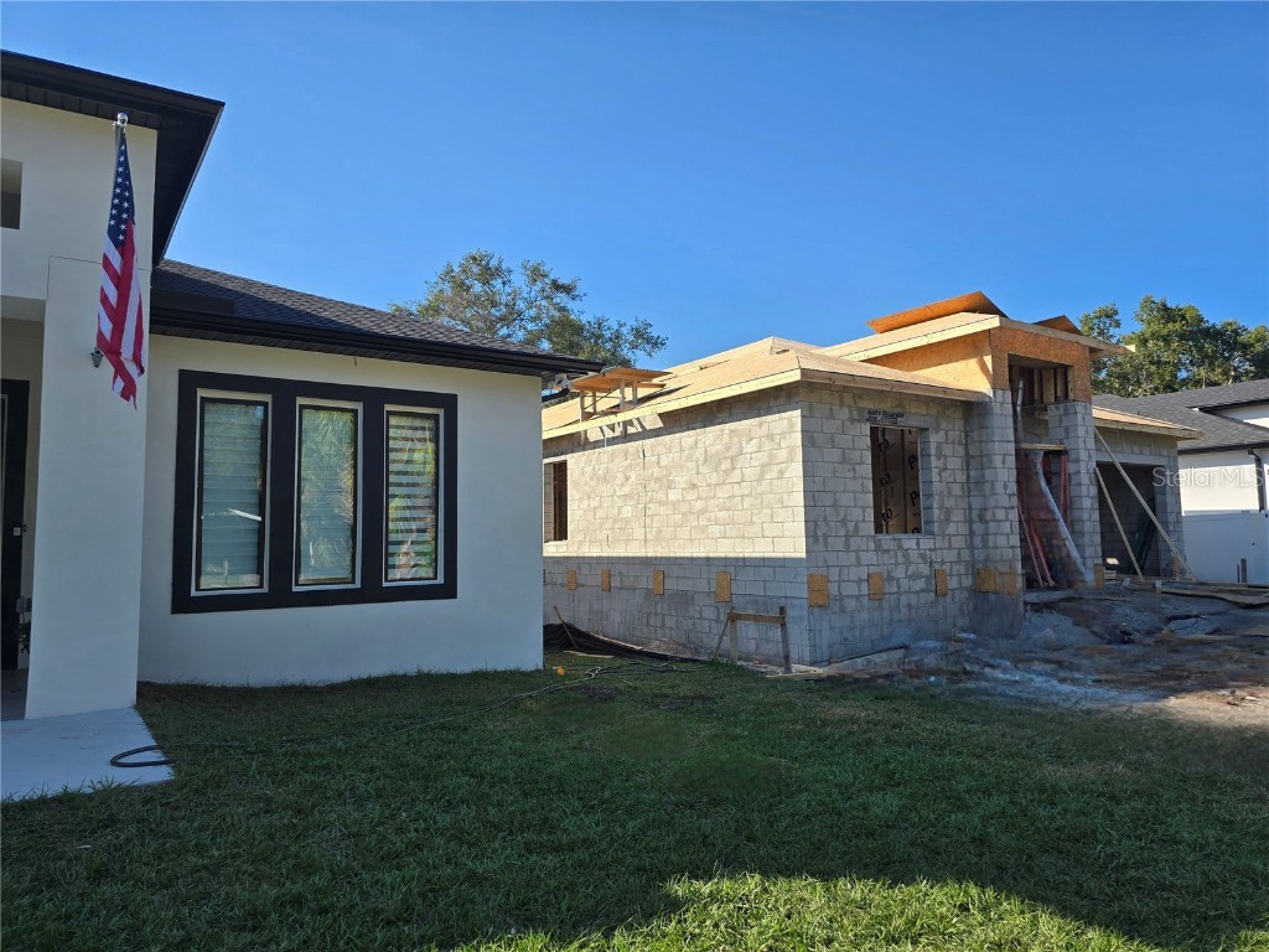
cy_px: 476
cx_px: 634
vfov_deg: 58.9
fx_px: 843
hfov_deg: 73.9
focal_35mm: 23
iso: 12
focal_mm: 6.3
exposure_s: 1/556
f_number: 1.7
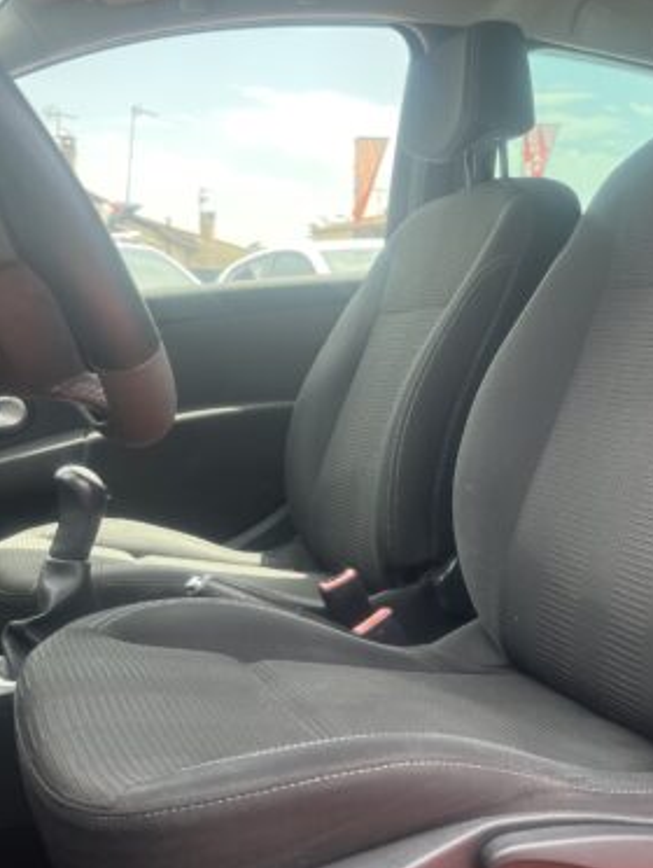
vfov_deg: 42.8
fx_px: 1104
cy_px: 390
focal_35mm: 44
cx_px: 435
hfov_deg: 32.7
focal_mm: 5.1
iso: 50
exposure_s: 1/335
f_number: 1.6
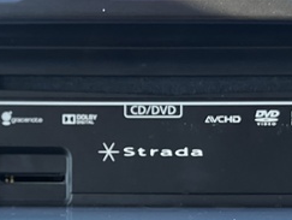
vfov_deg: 15.9
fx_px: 777
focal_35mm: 92
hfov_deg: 21.3
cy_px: 206
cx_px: 142
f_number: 1.8
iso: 80
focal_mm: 3.99
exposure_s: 1/85
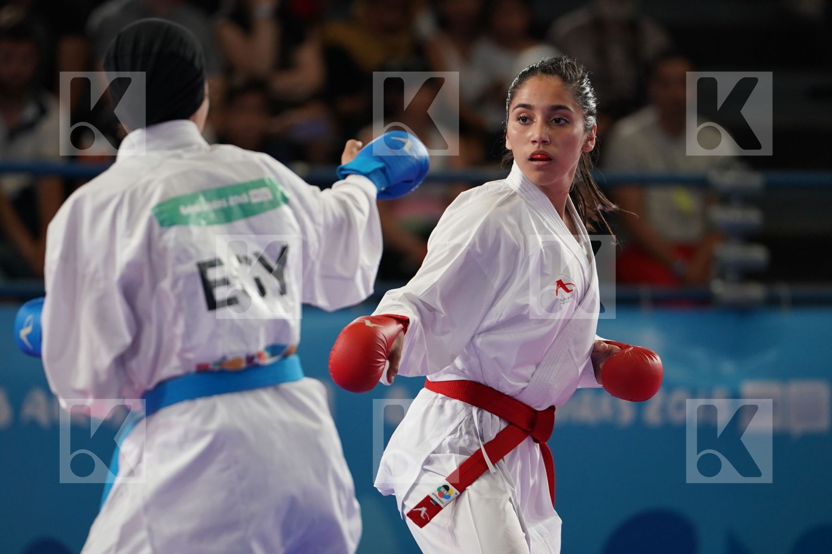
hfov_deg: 6.9
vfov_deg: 4.6
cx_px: 416
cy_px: 277
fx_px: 6933
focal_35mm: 300
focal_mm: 200
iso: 1250
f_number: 2.8
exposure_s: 1/1000
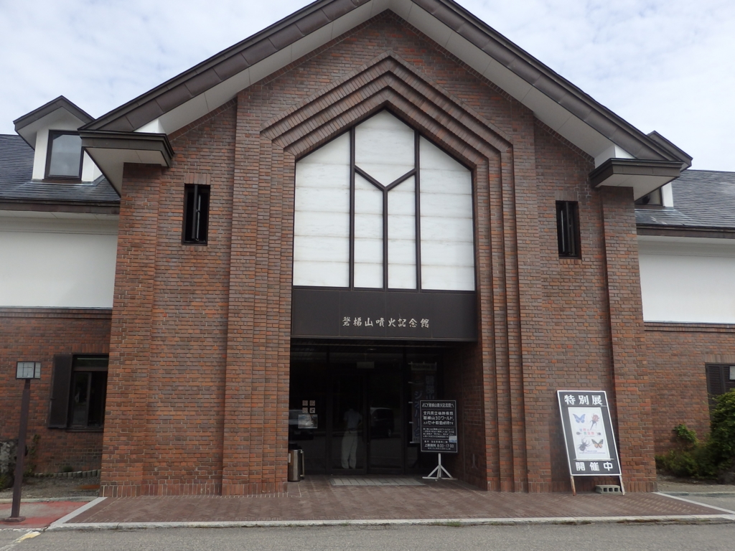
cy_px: 276
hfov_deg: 69.4
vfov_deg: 54.9
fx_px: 531
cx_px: 368
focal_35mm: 25
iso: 125
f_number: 8.7
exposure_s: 1/200
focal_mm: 4.5
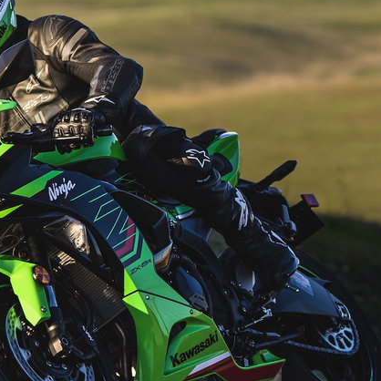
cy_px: 81
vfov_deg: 4.5
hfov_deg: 4.5
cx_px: 231
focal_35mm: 390
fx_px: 4856
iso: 100
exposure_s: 1/640
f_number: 3.5
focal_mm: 120
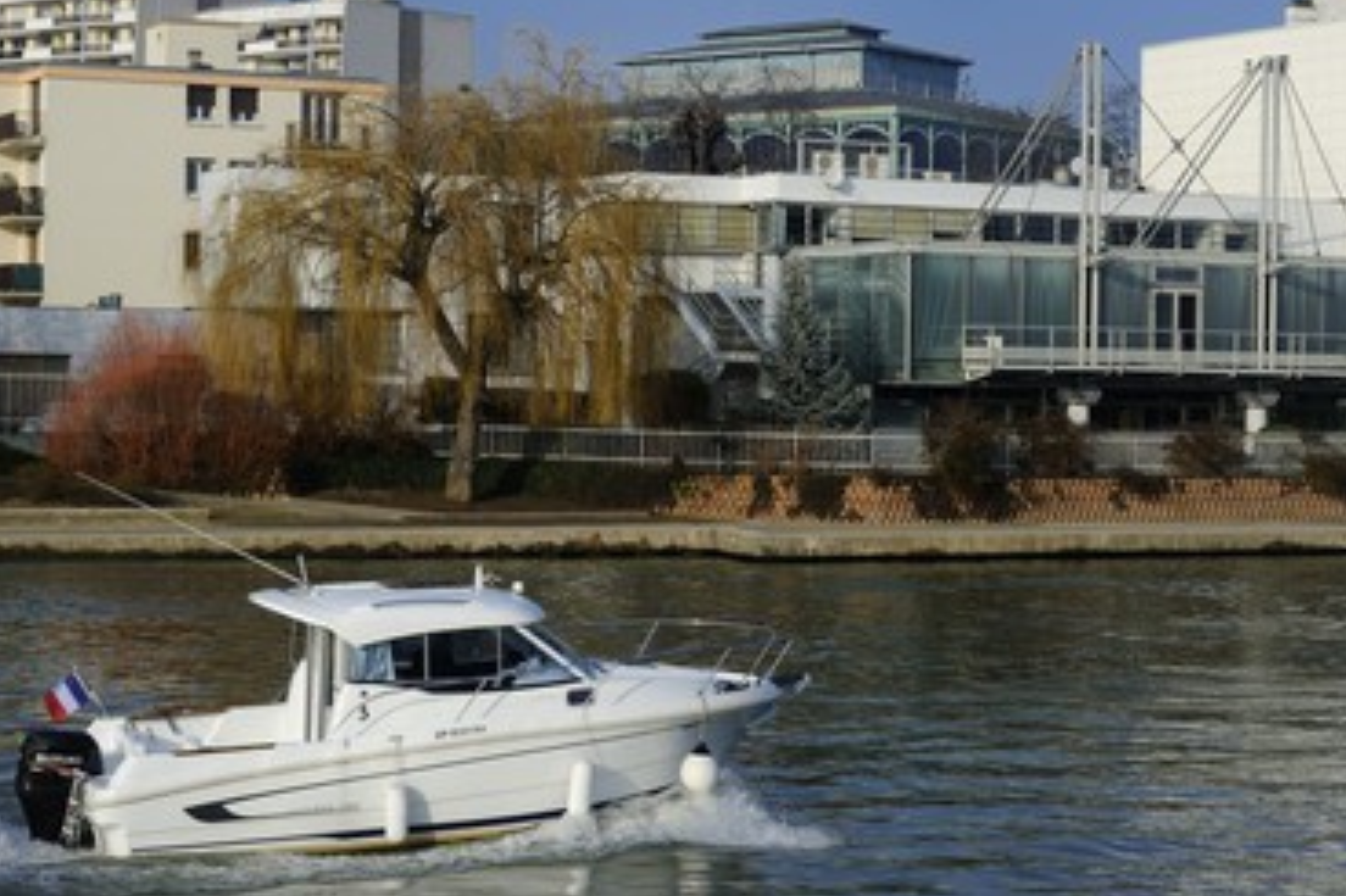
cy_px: 399
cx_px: 607
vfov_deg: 17.0
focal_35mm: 80
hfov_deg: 25.4
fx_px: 2990
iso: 200
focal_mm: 70
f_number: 11
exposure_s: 1/200
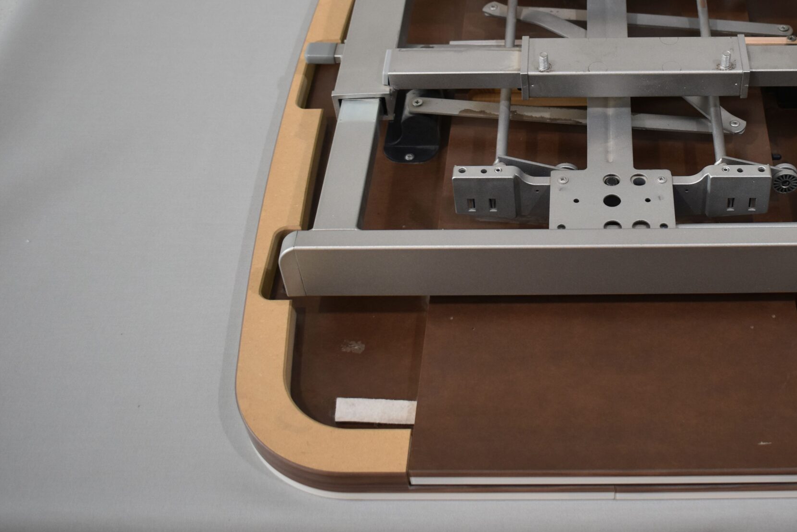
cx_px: 600
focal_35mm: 51
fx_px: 1129
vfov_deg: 26.2
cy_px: 141
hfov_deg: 37.9
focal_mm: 22
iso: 500
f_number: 3.8
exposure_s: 1/250
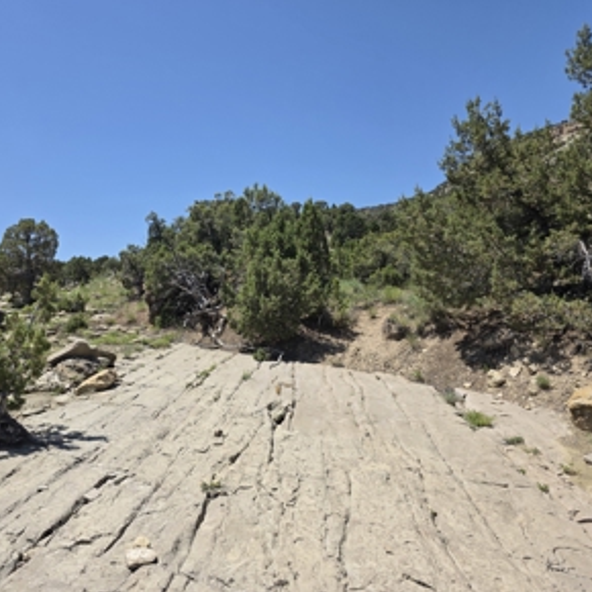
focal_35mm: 28
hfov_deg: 56.7
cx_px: 227
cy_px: 290
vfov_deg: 57.3
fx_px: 542
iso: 80
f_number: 1.7
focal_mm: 6.3
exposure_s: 1/7333
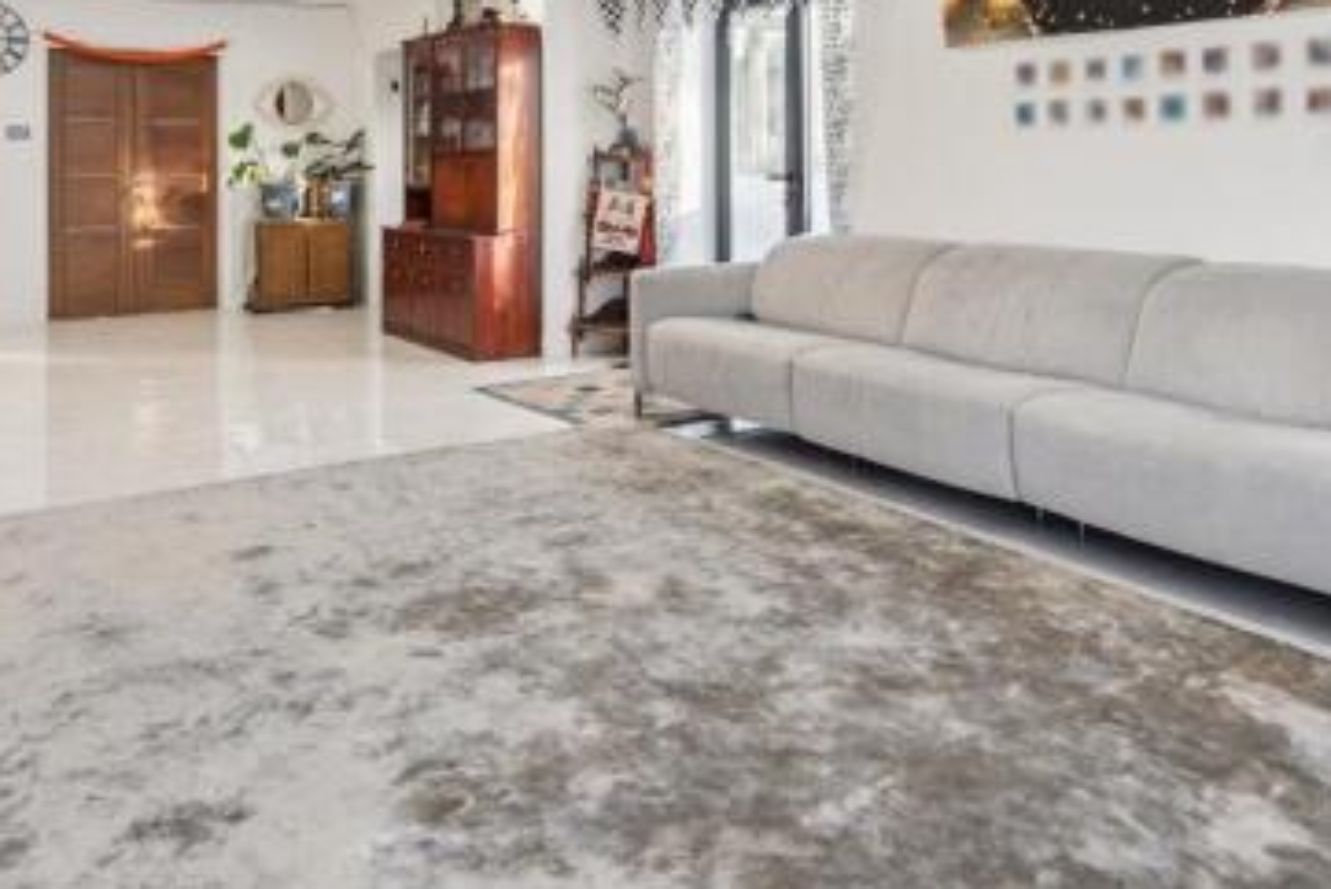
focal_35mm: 29
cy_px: 146
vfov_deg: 42.4
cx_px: 610
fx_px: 1073
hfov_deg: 63.5
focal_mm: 16
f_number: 5
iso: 320
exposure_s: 1/30
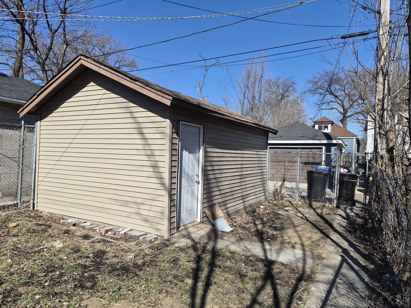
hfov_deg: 73.9
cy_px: 154
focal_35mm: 23
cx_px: 206
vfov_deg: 58.9
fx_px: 273
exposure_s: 1/6304
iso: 80
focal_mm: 5.4
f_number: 1.8
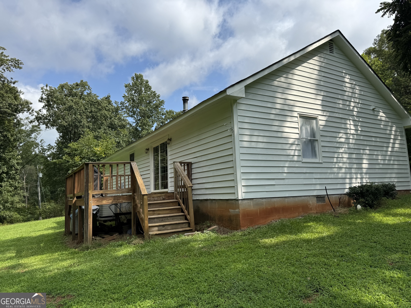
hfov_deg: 71.6
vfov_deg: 56.8
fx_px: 285
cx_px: 206
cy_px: 154
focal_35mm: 24
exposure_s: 1/4950
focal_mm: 6.76
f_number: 1.78
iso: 80
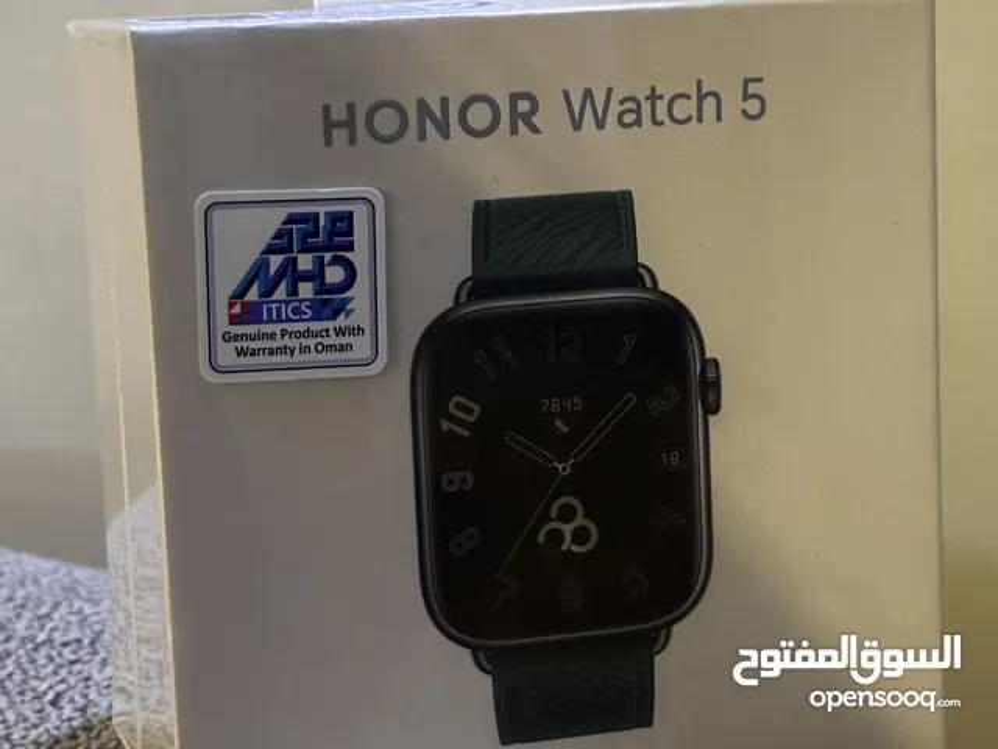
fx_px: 1384
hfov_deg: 39.7
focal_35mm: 48
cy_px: 374
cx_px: 499
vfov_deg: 30.3
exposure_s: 1/25
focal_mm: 6.86
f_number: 1.78
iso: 500
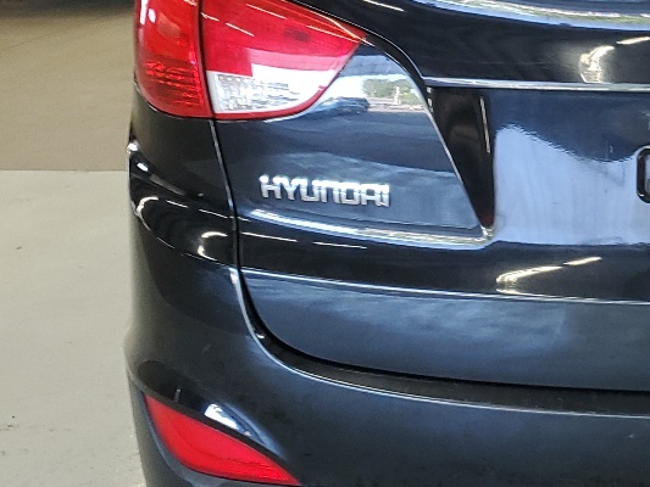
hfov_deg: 23.2
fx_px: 1465
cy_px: 141
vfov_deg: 18.8
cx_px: 750
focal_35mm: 78
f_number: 1.5
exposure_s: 1/60.2
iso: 102
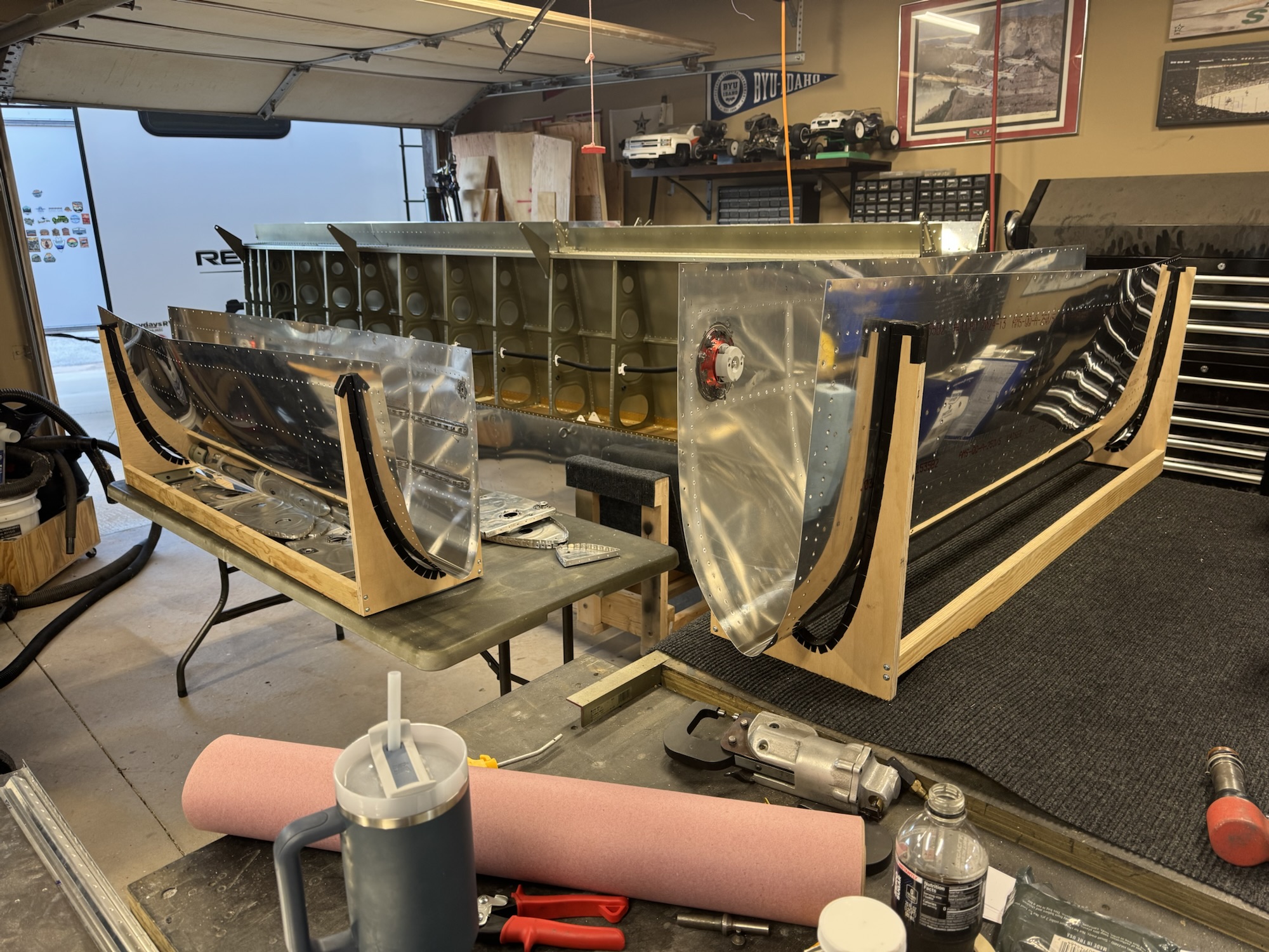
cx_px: 634
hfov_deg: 71.6
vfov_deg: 56.8
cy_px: 476
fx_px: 880
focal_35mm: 24
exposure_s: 1/60
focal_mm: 6.76
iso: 125
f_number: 1.78
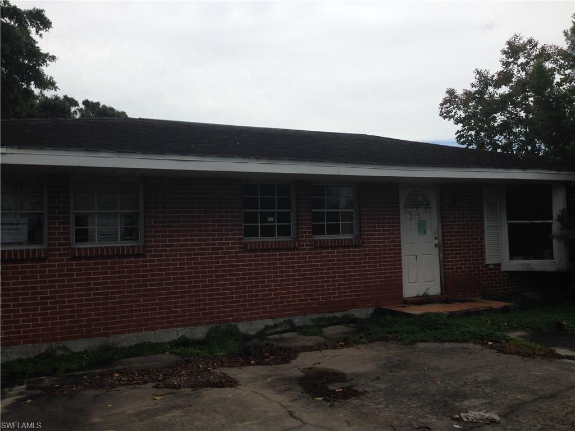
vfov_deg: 42.9
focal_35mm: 33
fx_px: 548
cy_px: 216
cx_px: 288
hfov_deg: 55.4
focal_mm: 4.12
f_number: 2.4
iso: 50
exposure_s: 1/1427
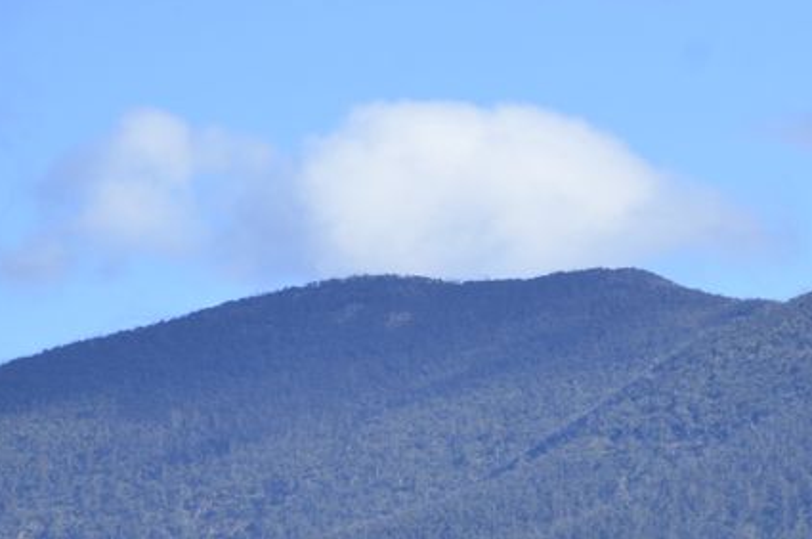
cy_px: 548
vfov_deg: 3.6
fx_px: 8540
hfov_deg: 5.4
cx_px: 904
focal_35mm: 379
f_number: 8
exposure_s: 1/250
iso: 140
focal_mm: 105
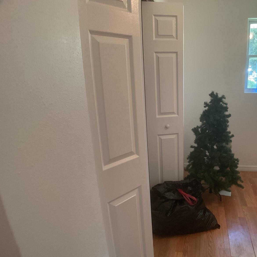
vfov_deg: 47.2
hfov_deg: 46.6
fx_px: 294
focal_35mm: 35
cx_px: 169
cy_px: 130
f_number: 1.8
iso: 80
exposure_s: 1/50
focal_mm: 3
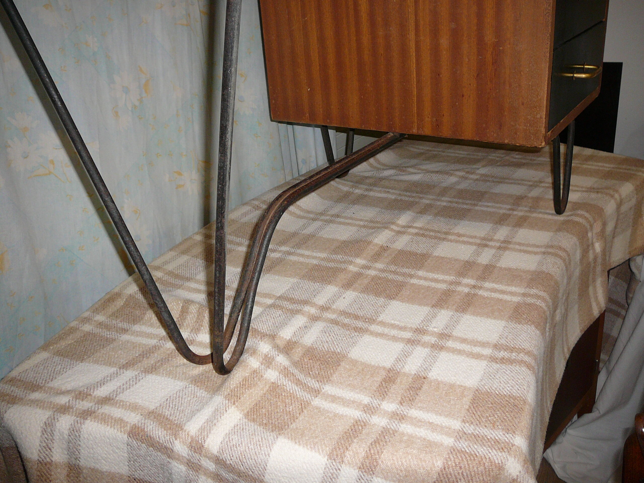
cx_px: 322
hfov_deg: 52.6
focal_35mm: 35
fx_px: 651
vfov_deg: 40.7
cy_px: 242
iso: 100
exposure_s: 1/30
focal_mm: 5.2
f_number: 2.8
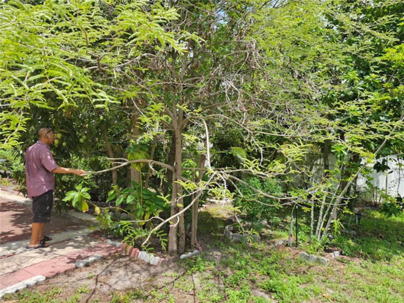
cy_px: 152
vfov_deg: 58.9
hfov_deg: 73.9
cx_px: 202
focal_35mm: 23
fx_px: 268
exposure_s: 1/267
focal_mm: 6.3
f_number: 1.7
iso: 10
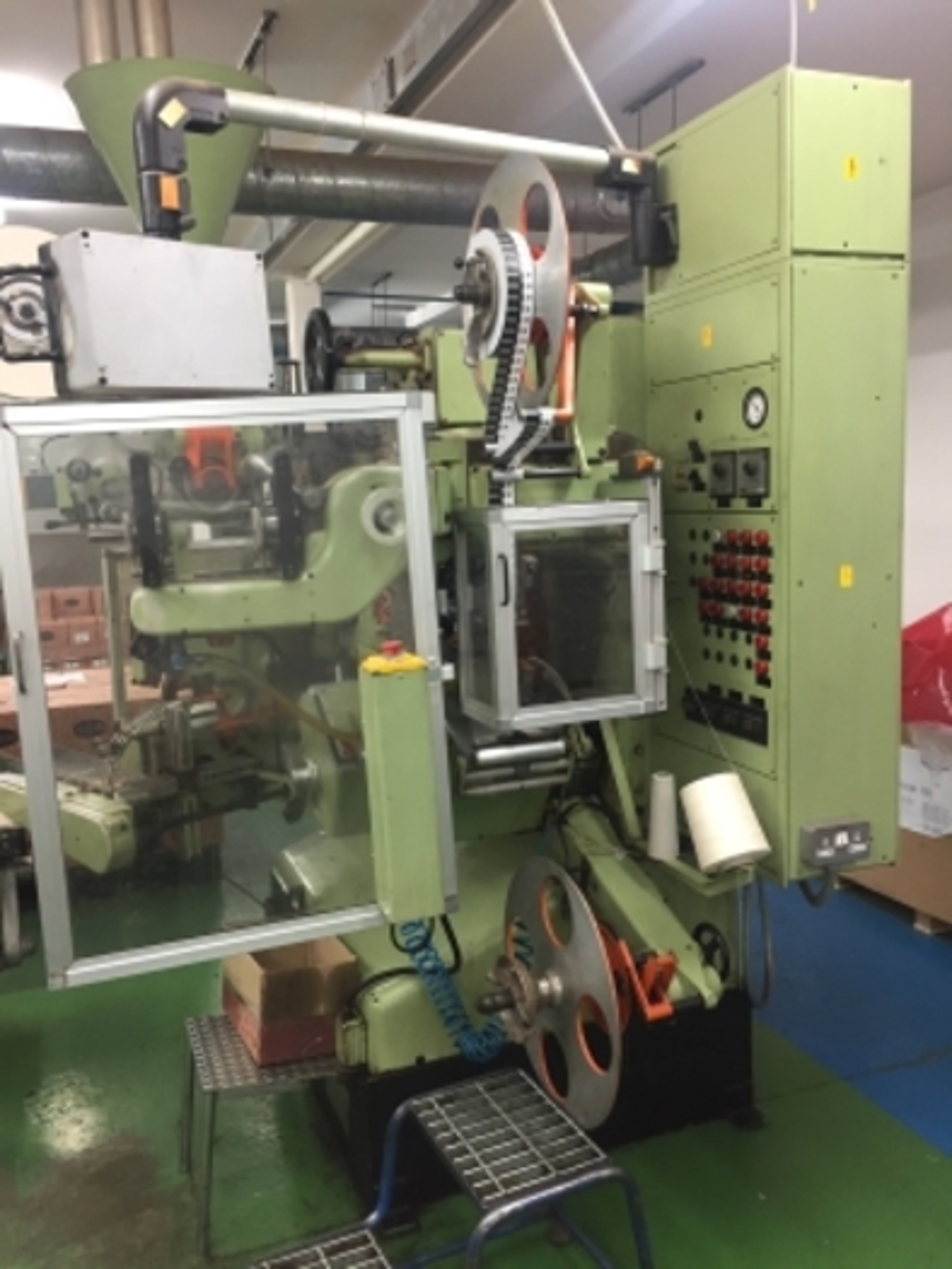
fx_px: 1063
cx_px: 476
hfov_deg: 48.2
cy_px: 634
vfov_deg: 61.6
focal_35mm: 29
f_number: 2.2
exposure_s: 1/33
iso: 64
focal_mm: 4.15
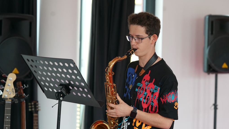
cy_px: 69
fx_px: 692
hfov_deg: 18.8
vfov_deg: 10.6
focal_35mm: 114
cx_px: 115
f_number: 4
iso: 2000
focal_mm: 108
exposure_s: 1/160
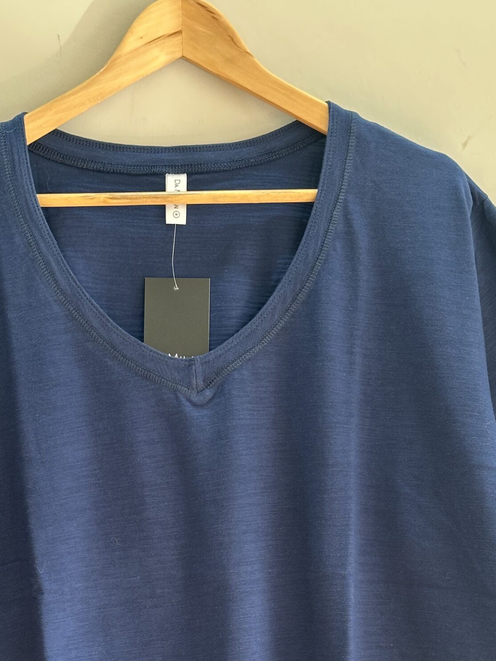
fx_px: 1586
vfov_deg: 23.1
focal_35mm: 83
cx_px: 228
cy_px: 550
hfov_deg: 17.8
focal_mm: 6.86
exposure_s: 1/50
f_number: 1.78
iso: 50
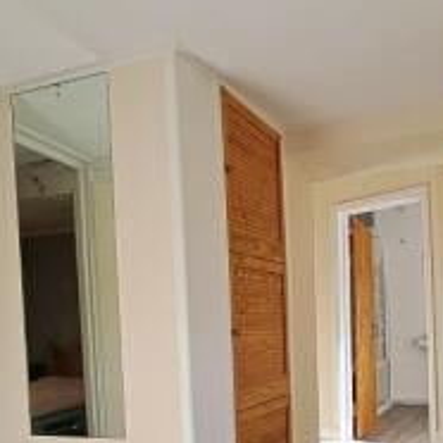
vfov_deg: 43.7
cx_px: 294
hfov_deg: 45.4
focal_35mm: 36
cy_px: 358
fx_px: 521
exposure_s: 1/50
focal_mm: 1.74
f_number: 2.2
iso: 50
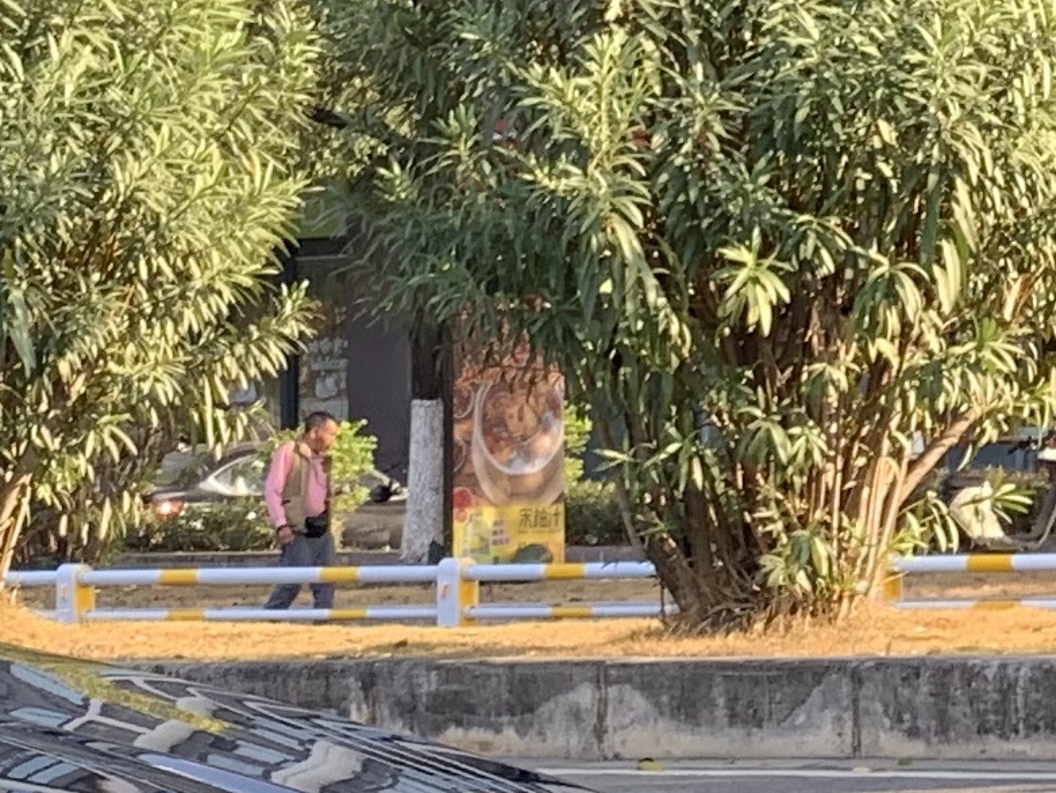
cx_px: -1086
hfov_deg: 7.1
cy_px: 1368
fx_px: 8178
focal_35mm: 268
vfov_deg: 5.5
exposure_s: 1/98
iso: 16
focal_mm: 6
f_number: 2.4
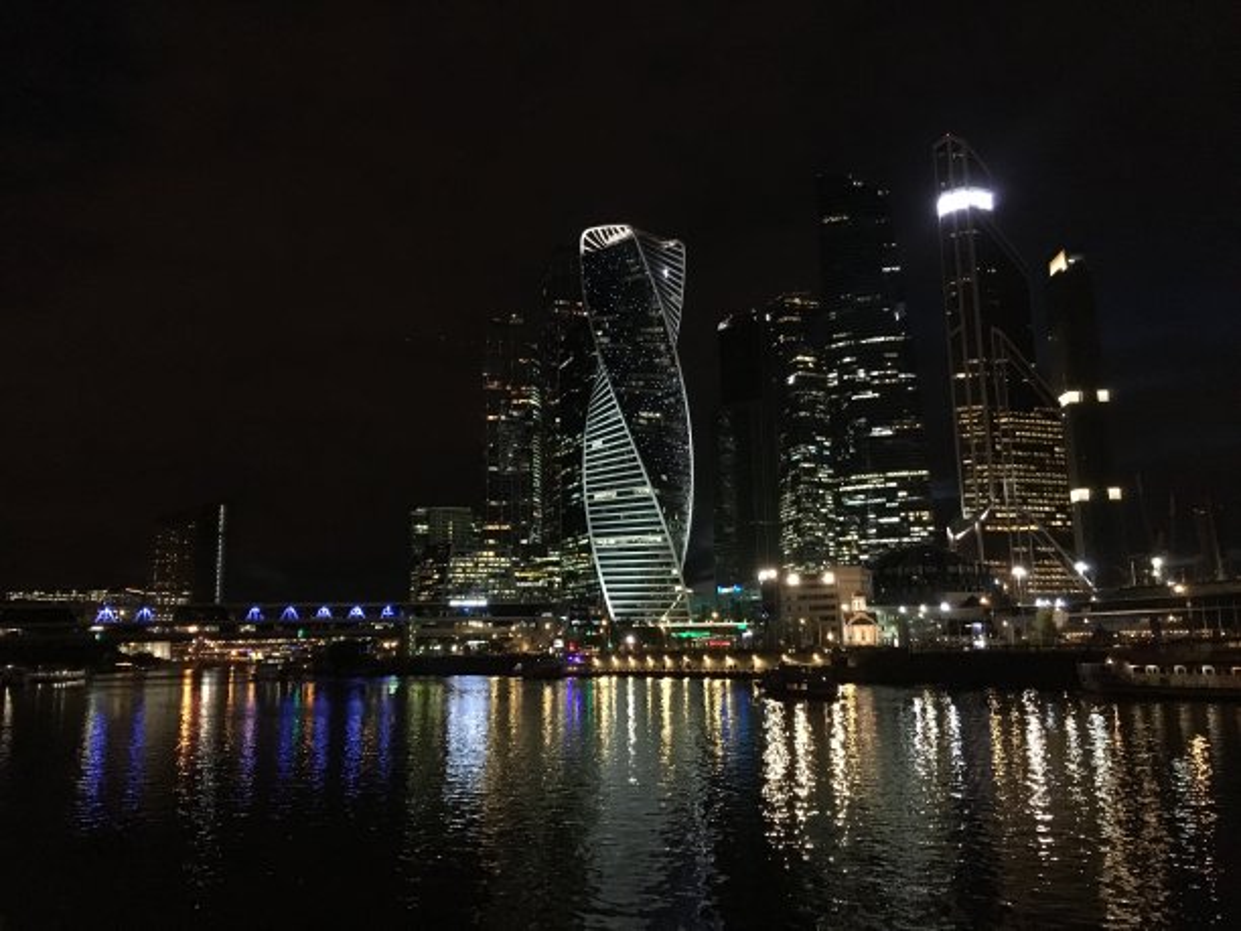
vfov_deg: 48.2
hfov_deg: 61.7
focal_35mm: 29
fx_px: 1040
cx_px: 620
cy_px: 466
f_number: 2.2
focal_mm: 4.15
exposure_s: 1/17
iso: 400
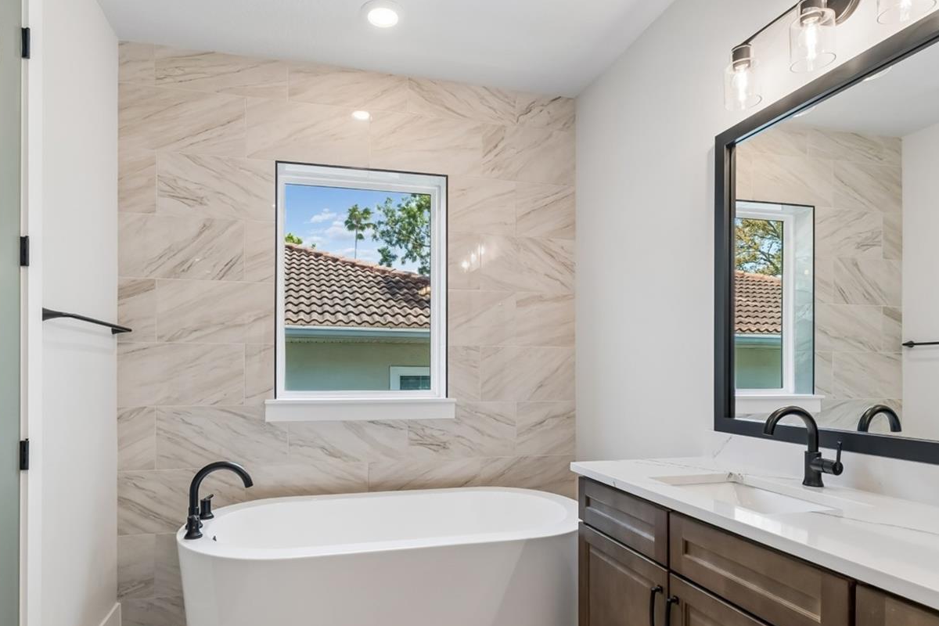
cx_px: 442
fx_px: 522
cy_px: 365
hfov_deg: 83.9
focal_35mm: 20
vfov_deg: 61.6
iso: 100
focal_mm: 10
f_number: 7.1
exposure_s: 1/50
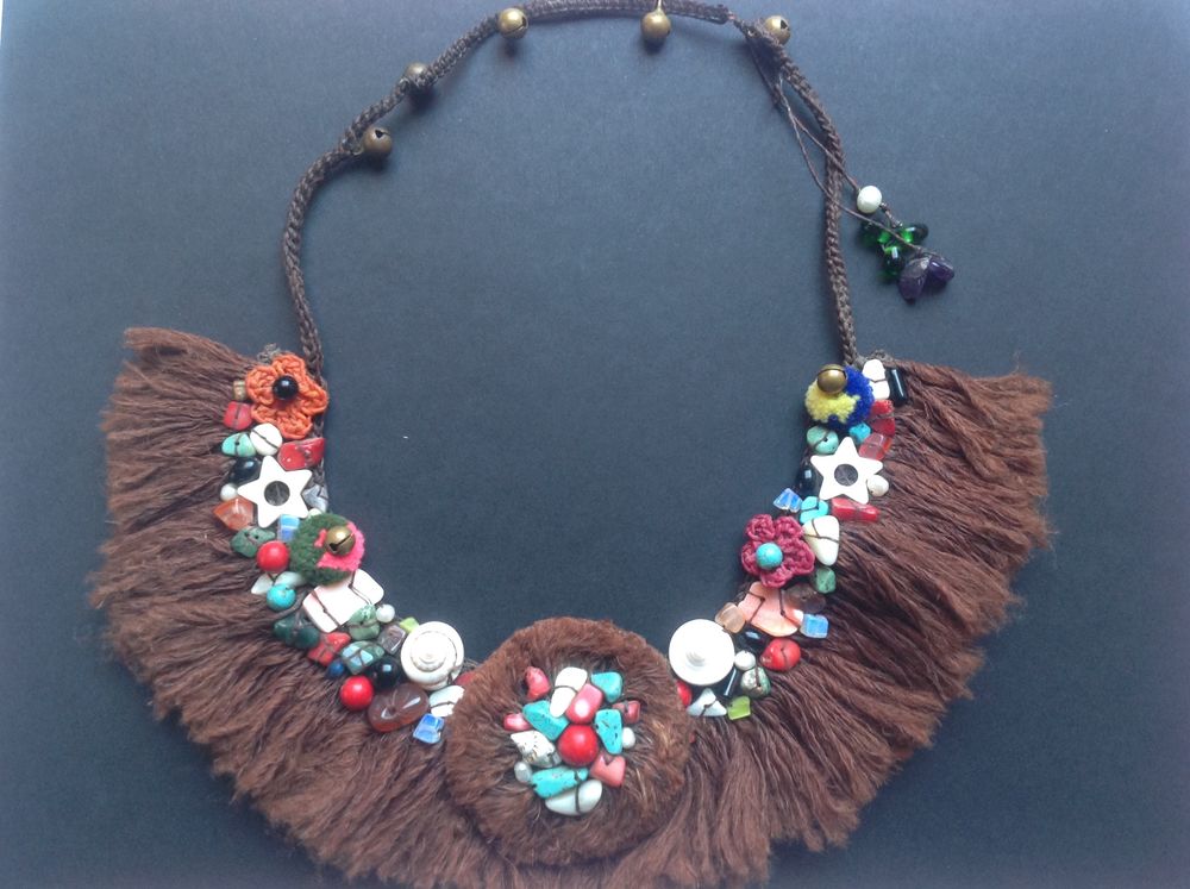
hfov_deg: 52.7
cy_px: 444
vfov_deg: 40.6
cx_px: 595
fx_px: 1201
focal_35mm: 35
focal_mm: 4.28
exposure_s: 1/15
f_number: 2.4
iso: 125
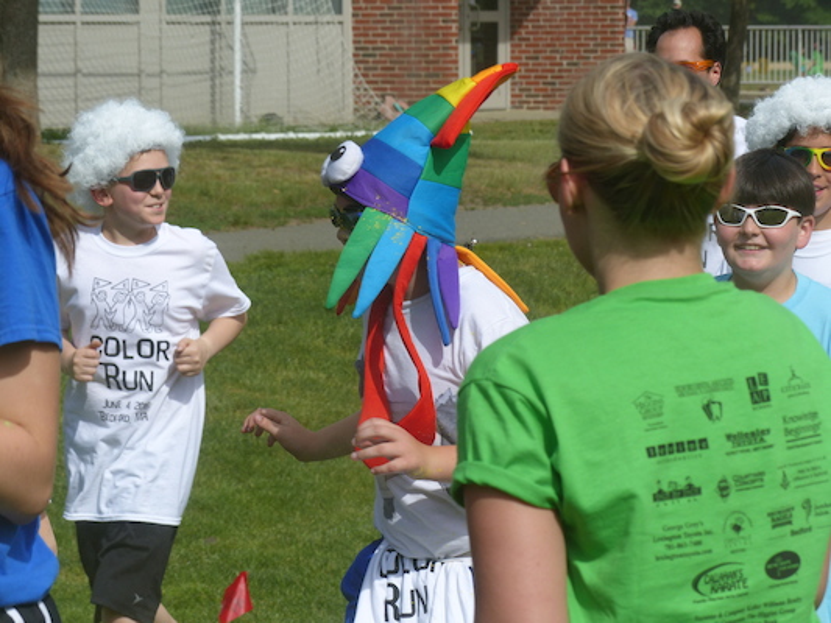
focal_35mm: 178
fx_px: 4274
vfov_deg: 8.3
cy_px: 312
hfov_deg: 11.1
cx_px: 416
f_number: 4
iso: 100
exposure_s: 1/500
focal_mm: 32
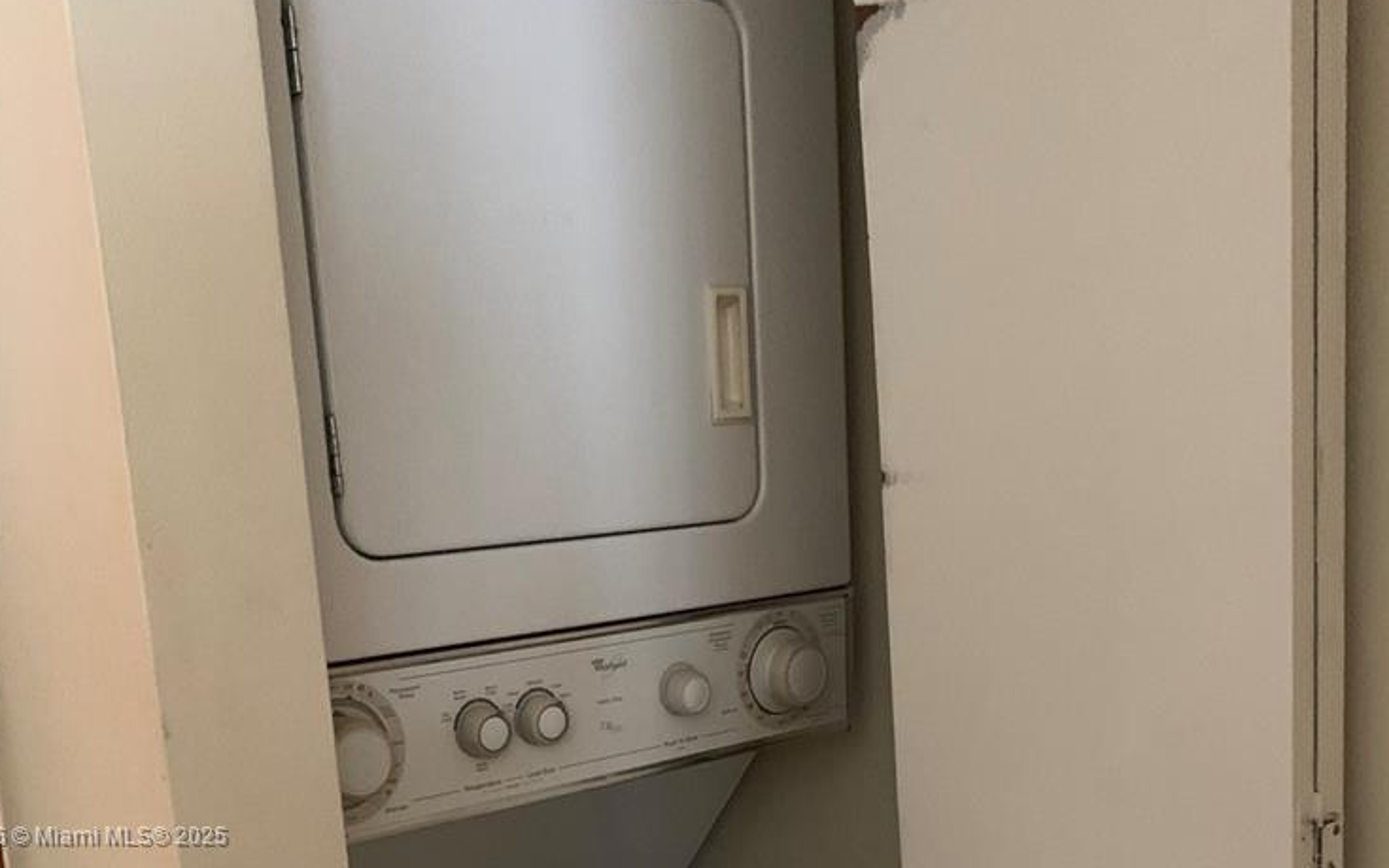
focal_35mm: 45
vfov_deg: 27.2
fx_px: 1703
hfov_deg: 44.4
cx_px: 731
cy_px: 838
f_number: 1.8
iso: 640
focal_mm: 4.25
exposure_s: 1/30
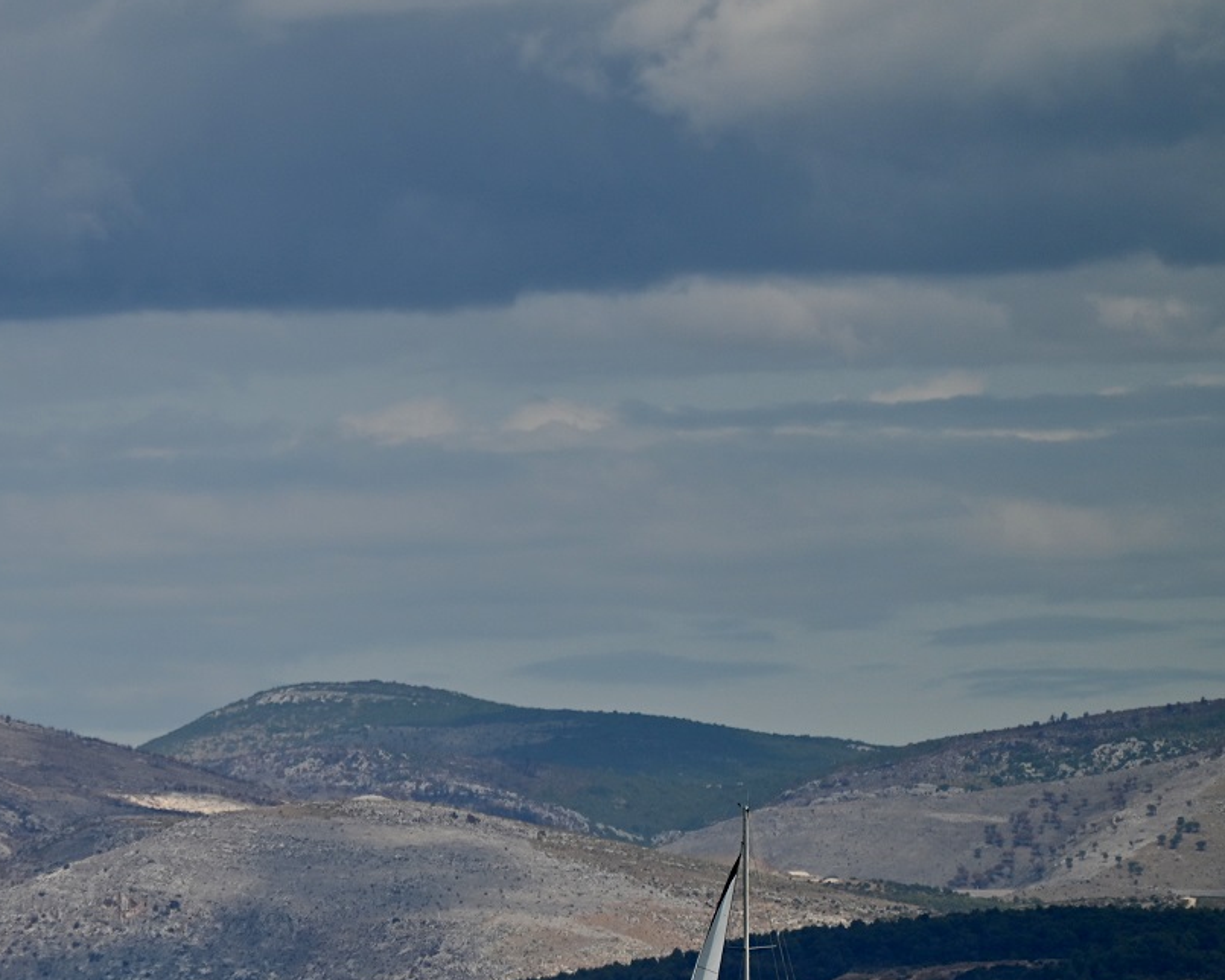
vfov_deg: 2.9
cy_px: 539
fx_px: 19034
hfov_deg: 3.7
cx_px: 135
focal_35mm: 525
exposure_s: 1/4000
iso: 250
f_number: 5.6
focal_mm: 300
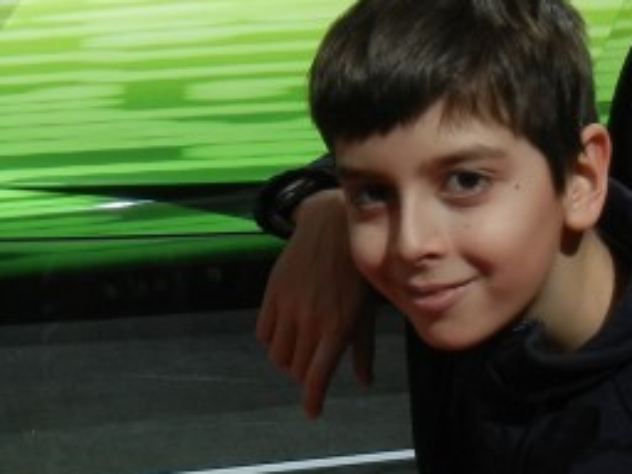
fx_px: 2191
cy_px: 252
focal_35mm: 120
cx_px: 178
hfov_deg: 16.4
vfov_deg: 12.3
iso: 160
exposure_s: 1/124
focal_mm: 5.4
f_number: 3.5
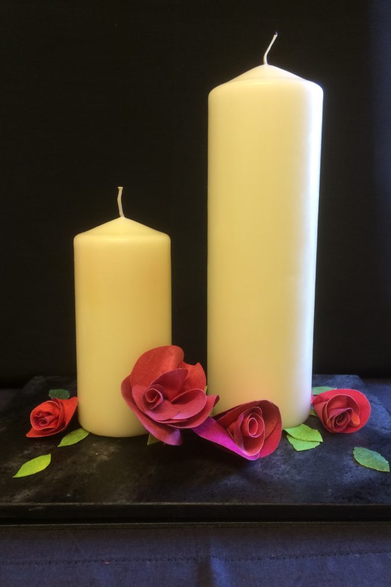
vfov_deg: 60.3
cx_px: 196
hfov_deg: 42.3
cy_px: 292
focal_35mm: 31
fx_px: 505
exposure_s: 1/33
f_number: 2.2
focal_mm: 4.15
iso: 125
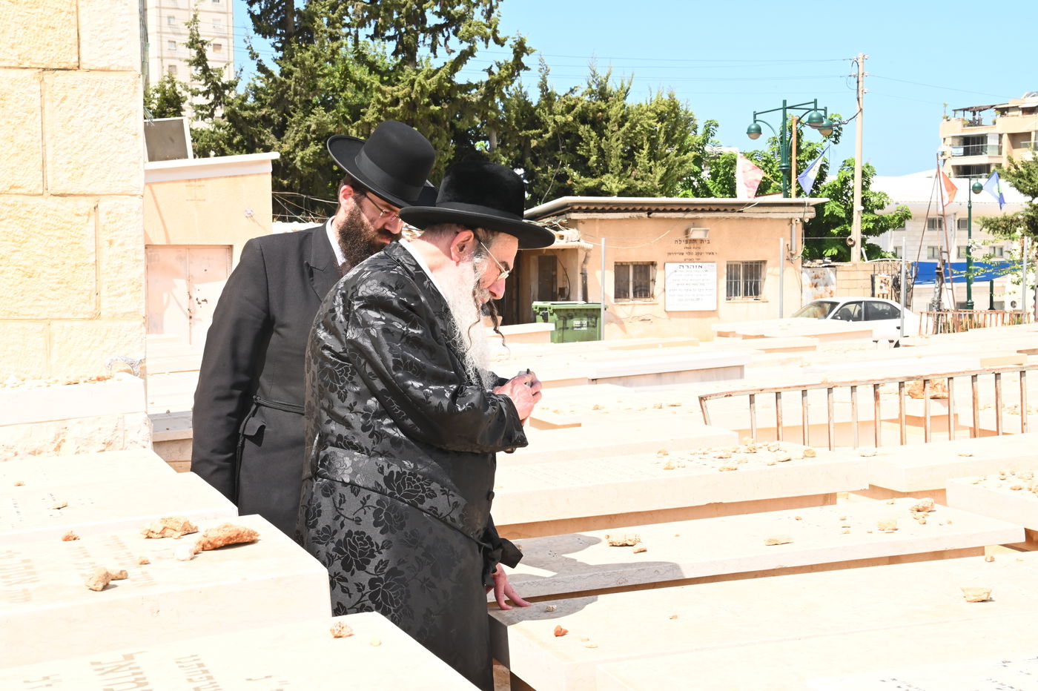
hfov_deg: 28.9
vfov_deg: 19.4
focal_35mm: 70
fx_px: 2017
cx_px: 519
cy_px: 346
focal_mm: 70
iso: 1250
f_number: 22
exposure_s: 1/320
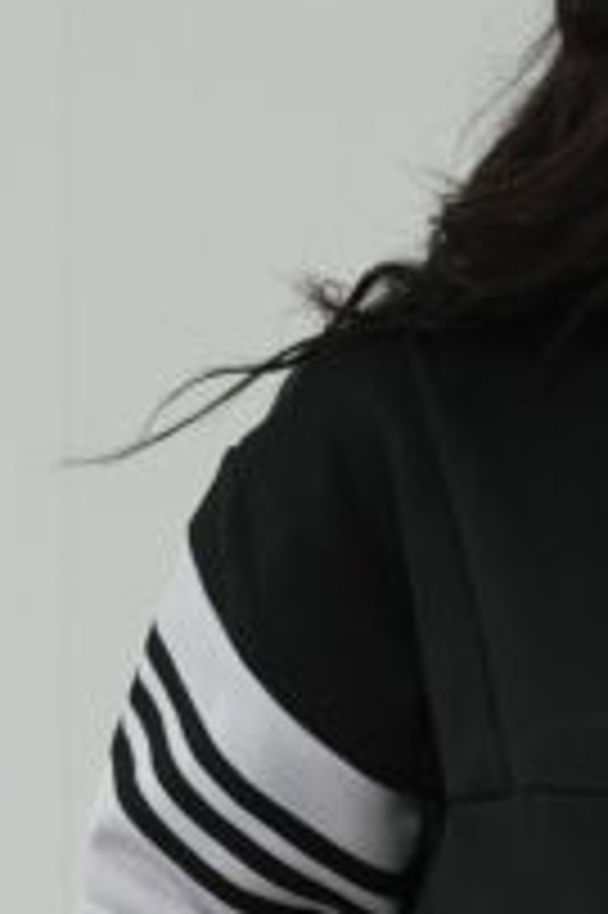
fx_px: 7511
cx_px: 1022
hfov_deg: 4.6
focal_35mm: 296
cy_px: 1918
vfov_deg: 6.7
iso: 400
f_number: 4
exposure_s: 1/250
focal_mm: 50
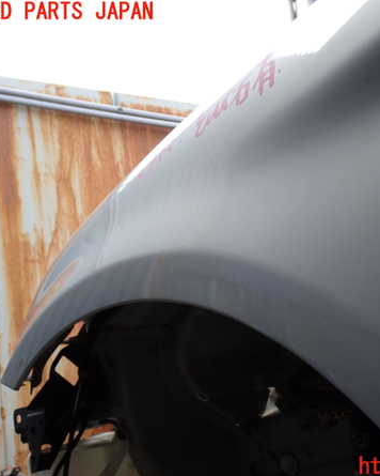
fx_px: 759
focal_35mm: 54
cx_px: 280
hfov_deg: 27.8
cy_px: 240
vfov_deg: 34.7
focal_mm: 7.31
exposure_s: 1/160
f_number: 4
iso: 100
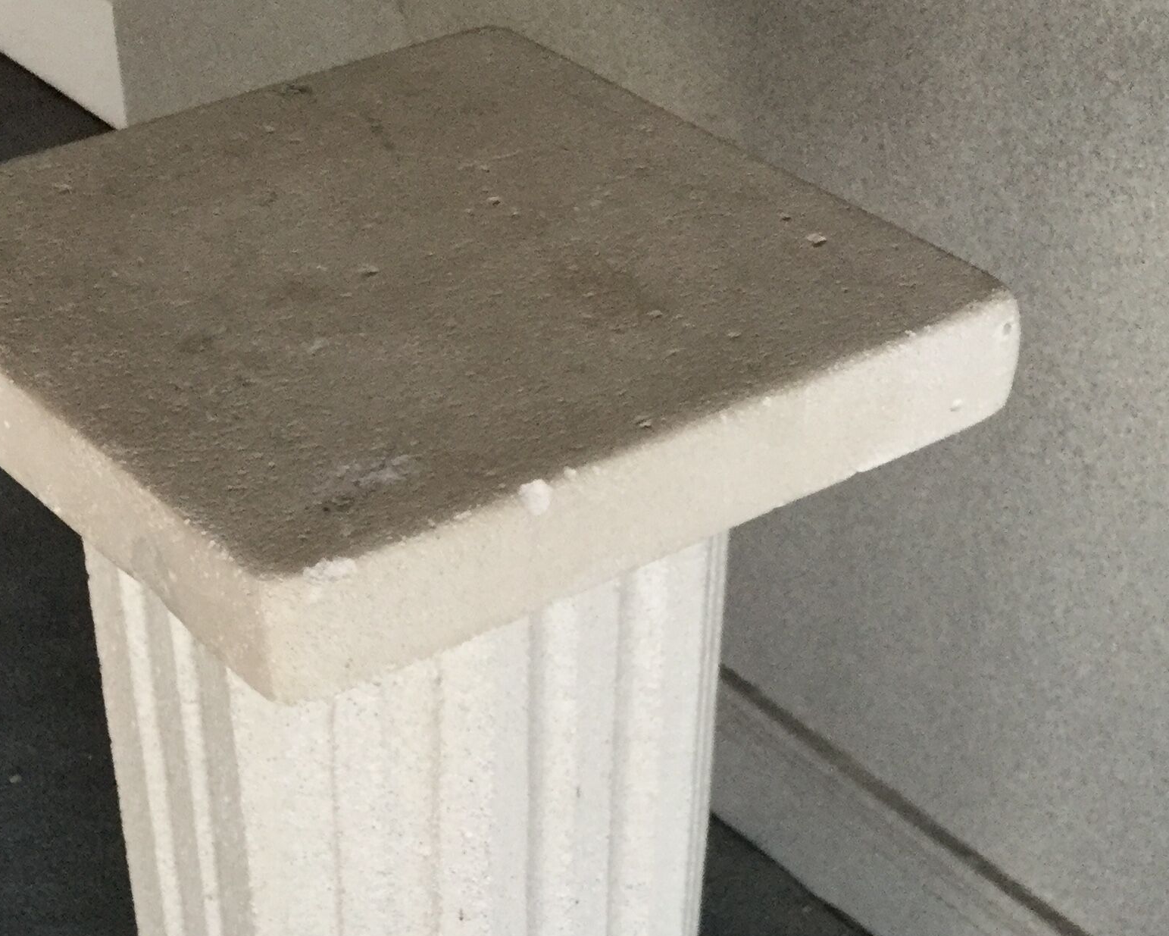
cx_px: 534
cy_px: 885
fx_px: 2215
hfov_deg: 29.6
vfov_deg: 23.1
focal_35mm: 64
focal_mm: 3.3
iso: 64
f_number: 2.4
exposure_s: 1/33
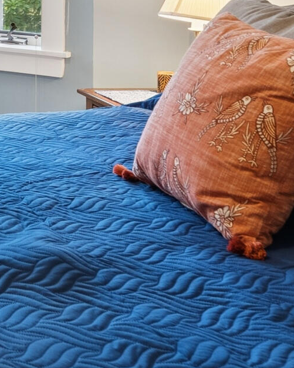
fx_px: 905
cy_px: -67
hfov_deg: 15.3
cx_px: -272
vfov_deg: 21.4
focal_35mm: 83
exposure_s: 1/6
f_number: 7.1
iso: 320
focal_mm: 18.5
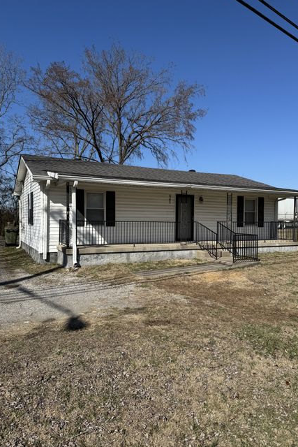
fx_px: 323
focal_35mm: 26
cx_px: 159
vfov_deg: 69.4
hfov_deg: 49.5
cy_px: 227
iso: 80
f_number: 1.78
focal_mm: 6.76
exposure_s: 1/6410
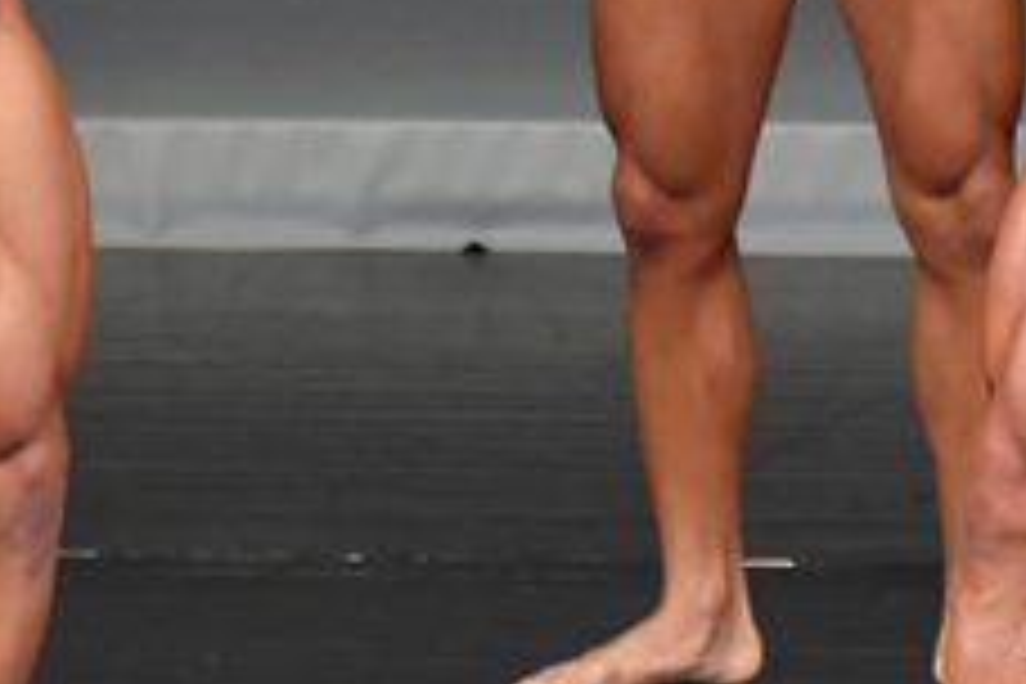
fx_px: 33485
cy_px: 50
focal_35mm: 1175
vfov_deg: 1.2
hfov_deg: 1.8
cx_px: 623
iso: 4000
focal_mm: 230
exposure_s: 1/400
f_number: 5.6
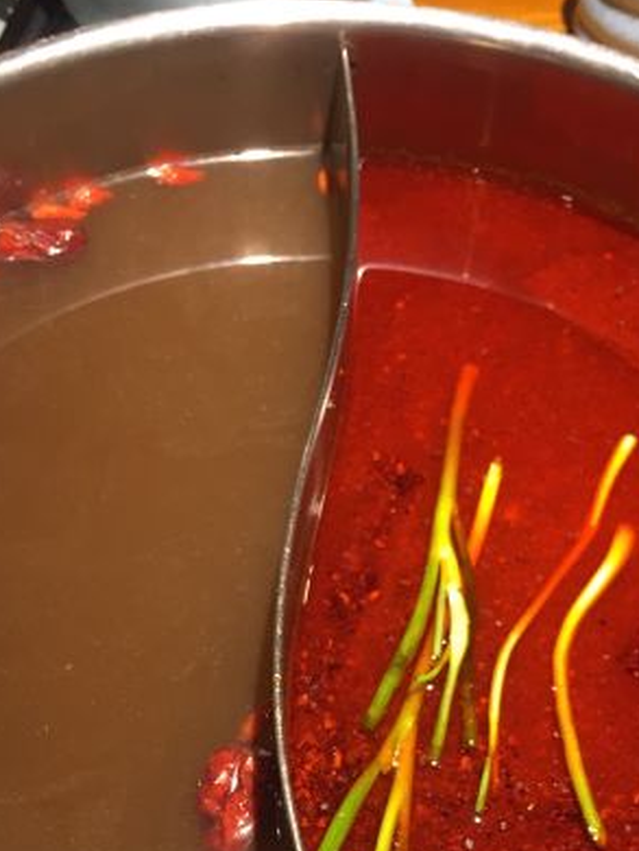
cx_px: 315
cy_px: 596
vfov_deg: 36.3
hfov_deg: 28.1
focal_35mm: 52
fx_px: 1278
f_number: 2.2
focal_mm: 4.15
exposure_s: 1/33
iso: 100
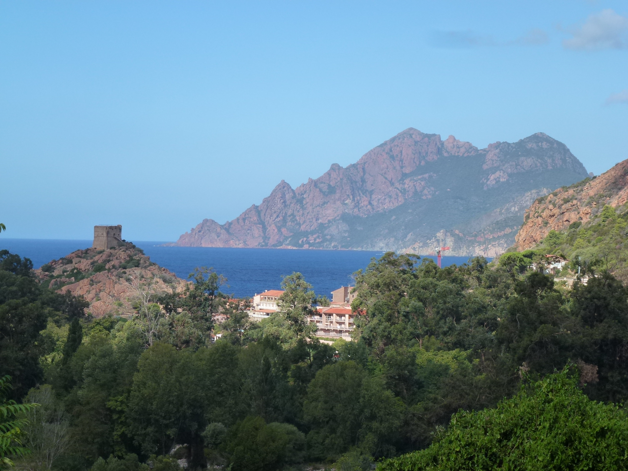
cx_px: 314
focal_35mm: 104
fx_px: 1887
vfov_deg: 14.2
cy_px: 236
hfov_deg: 18.9
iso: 160
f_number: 5
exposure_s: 1/640
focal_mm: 18.7
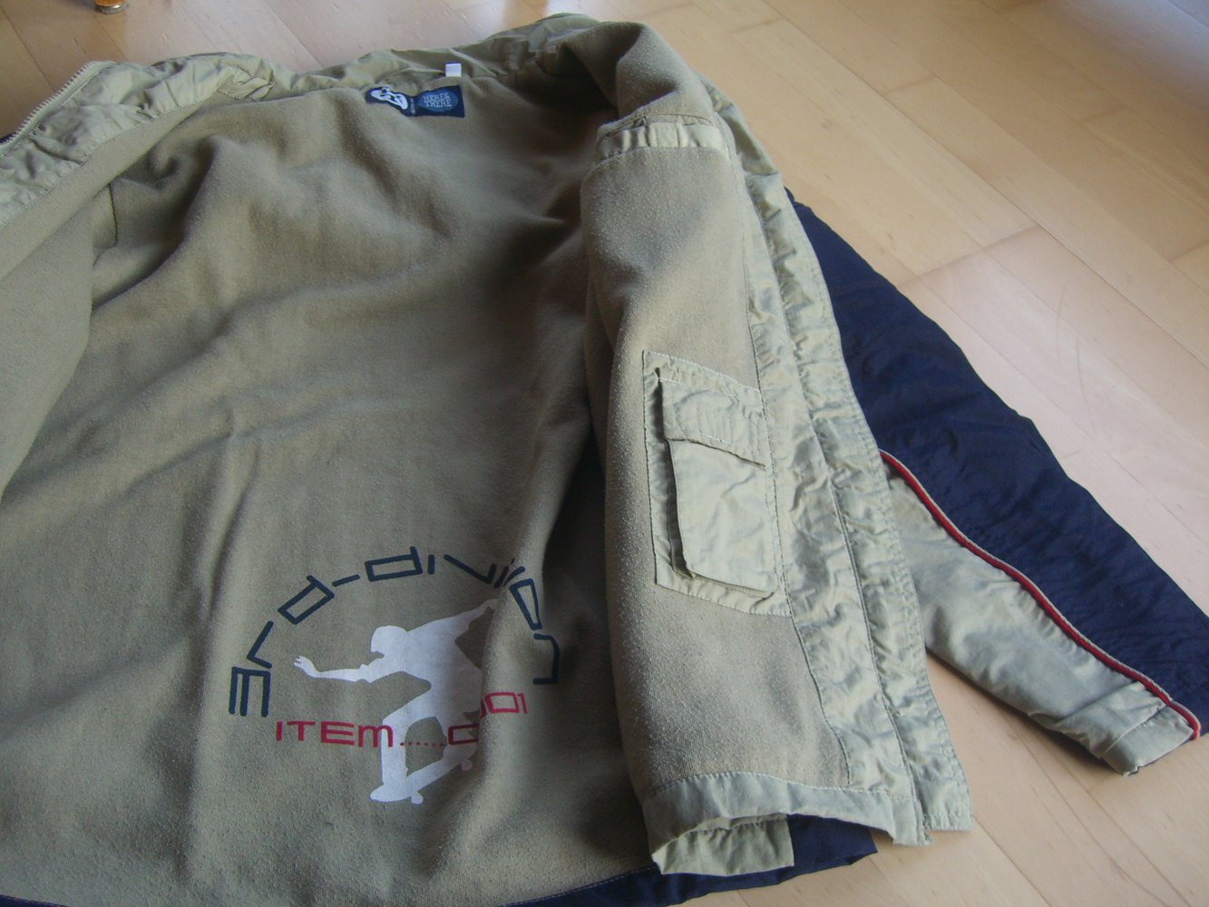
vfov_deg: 37.7
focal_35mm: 38
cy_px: 454
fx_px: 1327
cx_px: 604
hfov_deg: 49.0
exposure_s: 1/30
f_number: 2.8
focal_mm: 7.9
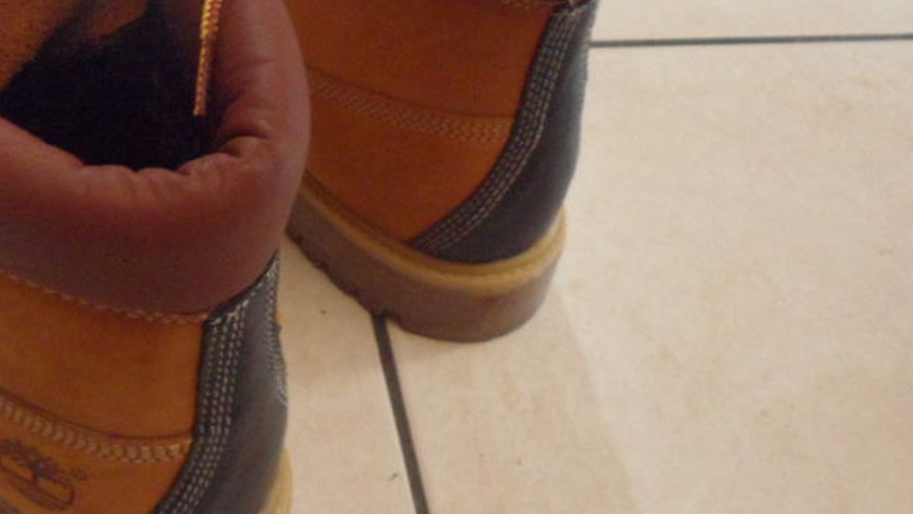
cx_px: 237
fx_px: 1114
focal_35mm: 46
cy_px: 131
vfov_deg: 25.7
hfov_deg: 43.3
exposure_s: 1/15
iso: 400
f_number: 3.5
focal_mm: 4.9
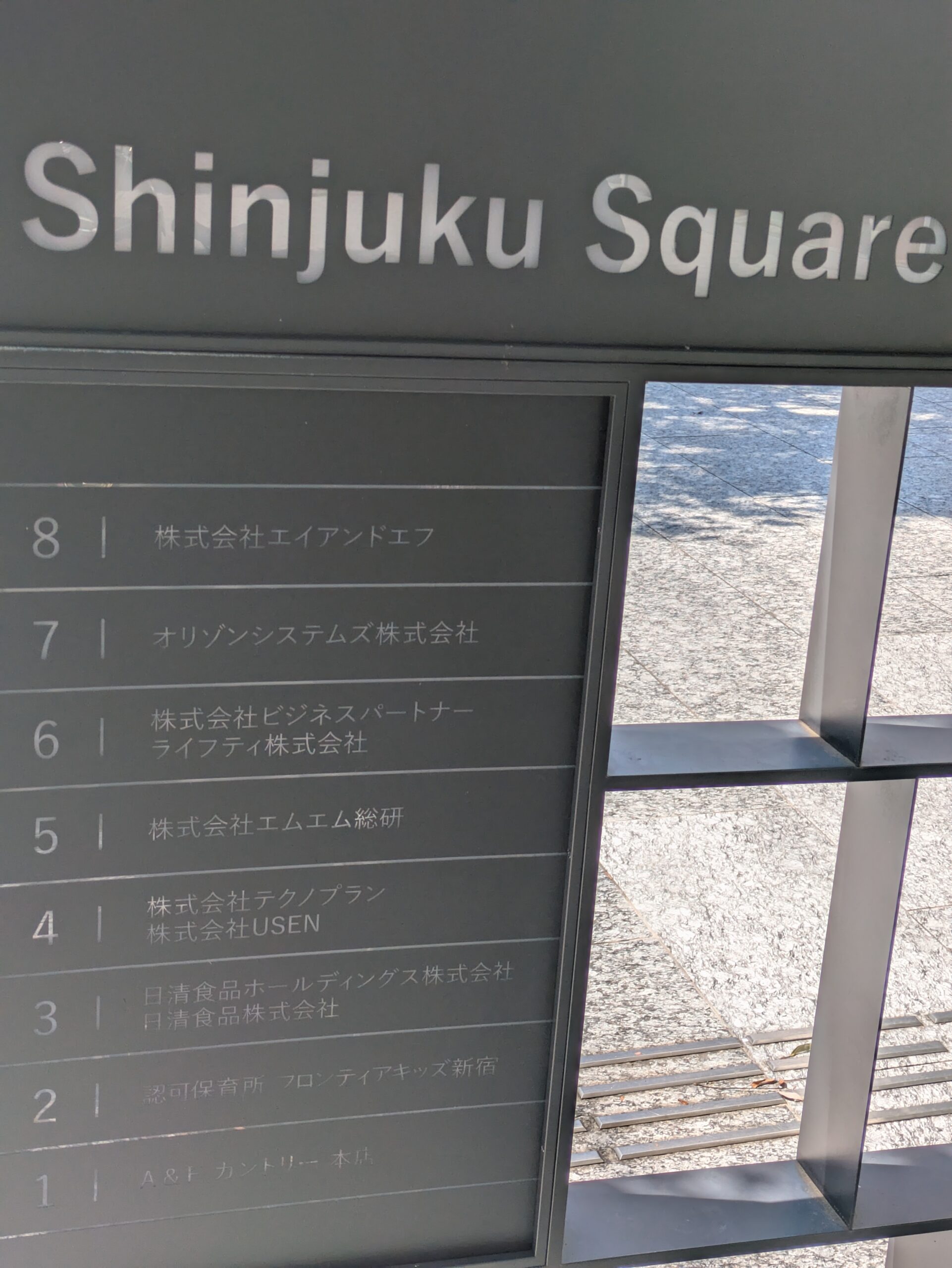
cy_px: 634
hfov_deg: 28.6
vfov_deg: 37.5
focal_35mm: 51
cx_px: 476
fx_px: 1869
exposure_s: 1/1212
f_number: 1.89
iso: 44
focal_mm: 5.43
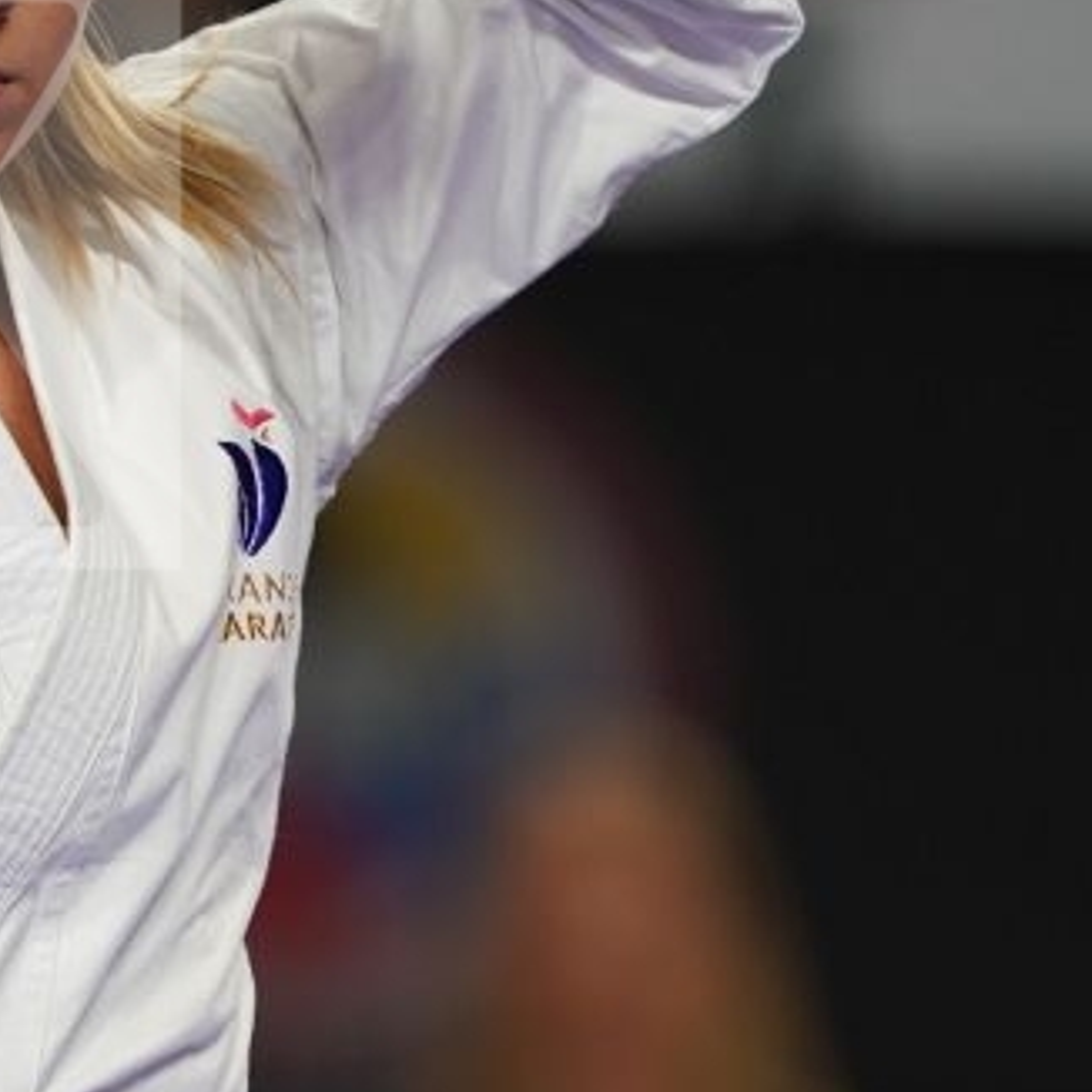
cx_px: -131
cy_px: 1450
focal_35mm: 1253
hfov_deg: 1.4
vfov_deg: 1.4
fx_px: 44720
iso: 800
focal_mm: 400
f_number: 2.8
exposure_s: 1/500
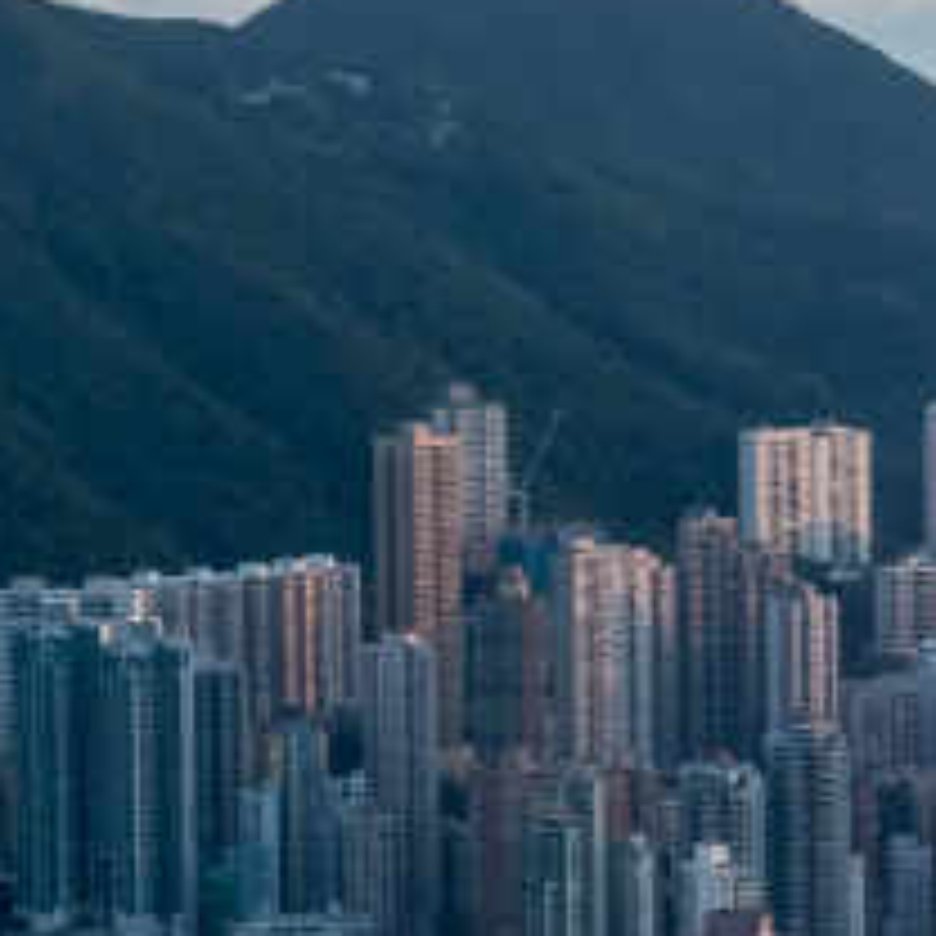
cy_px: 650
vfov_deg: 7.5
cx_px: 1422
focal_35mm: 234
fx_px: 7158
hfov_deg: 7.4
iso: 2000
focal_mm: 56
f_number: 5
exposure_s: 1/250
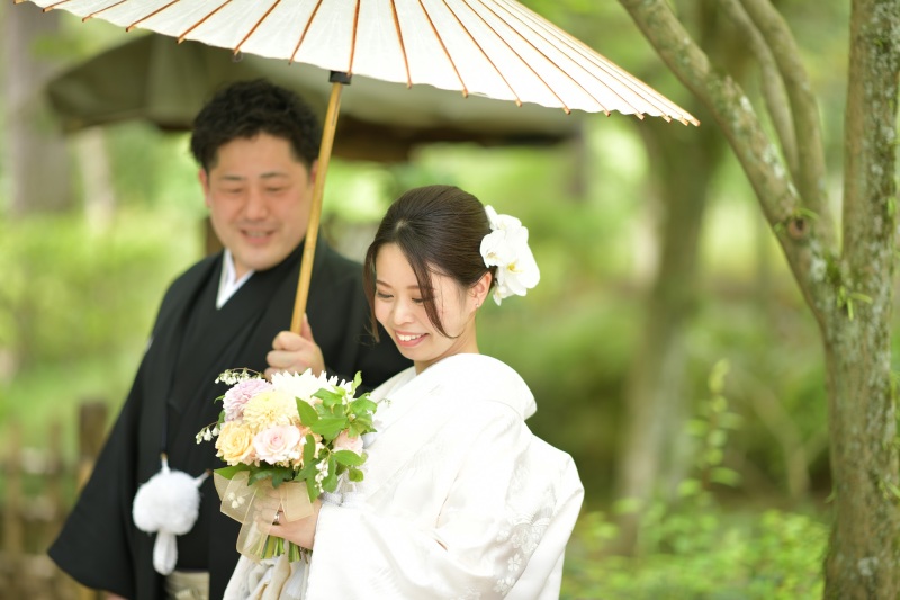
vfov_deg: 13.0
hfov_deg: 19.5
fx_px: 2624
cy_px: 300
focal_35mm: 105
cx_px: 450
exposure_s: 1/160
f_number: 1.6
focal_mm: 105
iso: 100
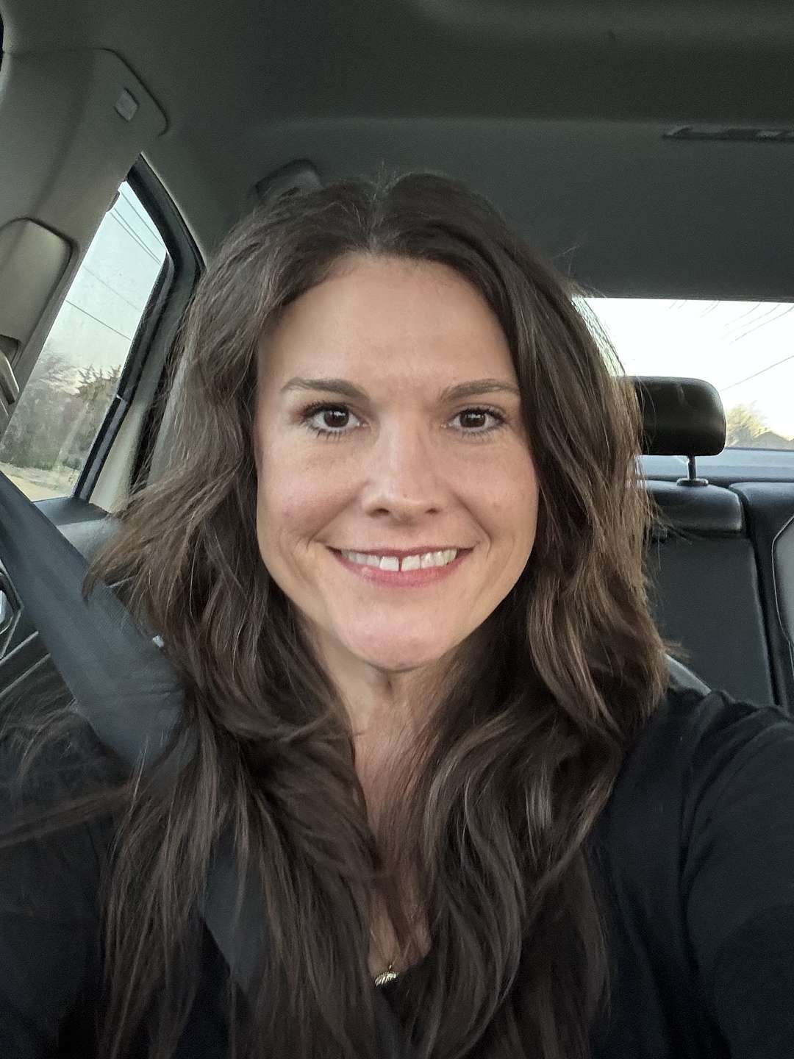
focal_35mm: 30
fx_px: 917
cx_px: 397
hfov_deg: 46.8
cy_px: 530
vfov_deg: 60.0
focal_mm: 2.69
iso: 400
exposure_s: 1/30
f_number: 1.9
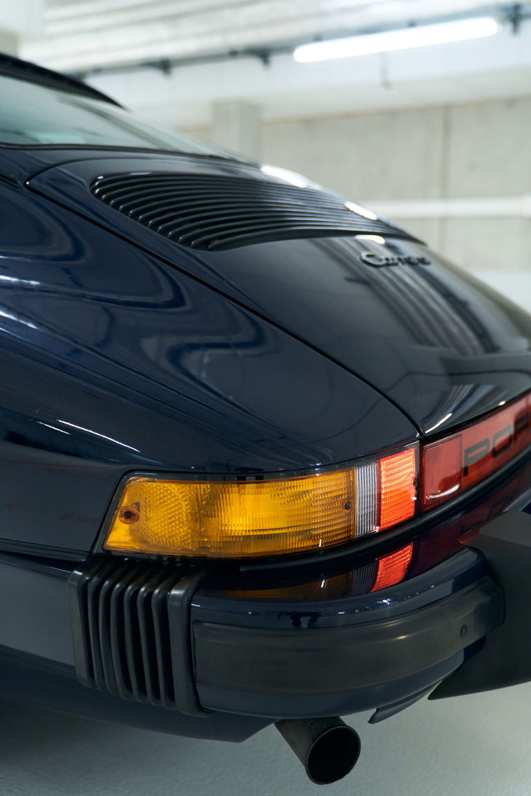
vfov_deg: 54.4
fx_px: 774
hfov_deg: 37.9
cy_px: 398
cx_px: 266
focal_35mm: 35
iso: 1250
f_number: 2.8
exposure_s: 1/100
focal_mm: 35
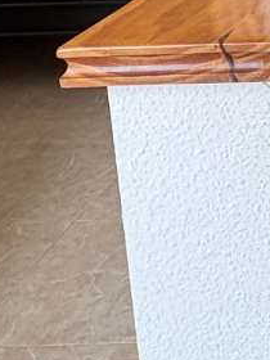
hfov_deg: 16.2
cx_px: 500
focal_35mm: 75
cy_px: -122
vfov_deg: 22.8
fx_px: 780
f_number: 2.2
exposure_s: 1/99
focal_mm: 2.22
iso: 160
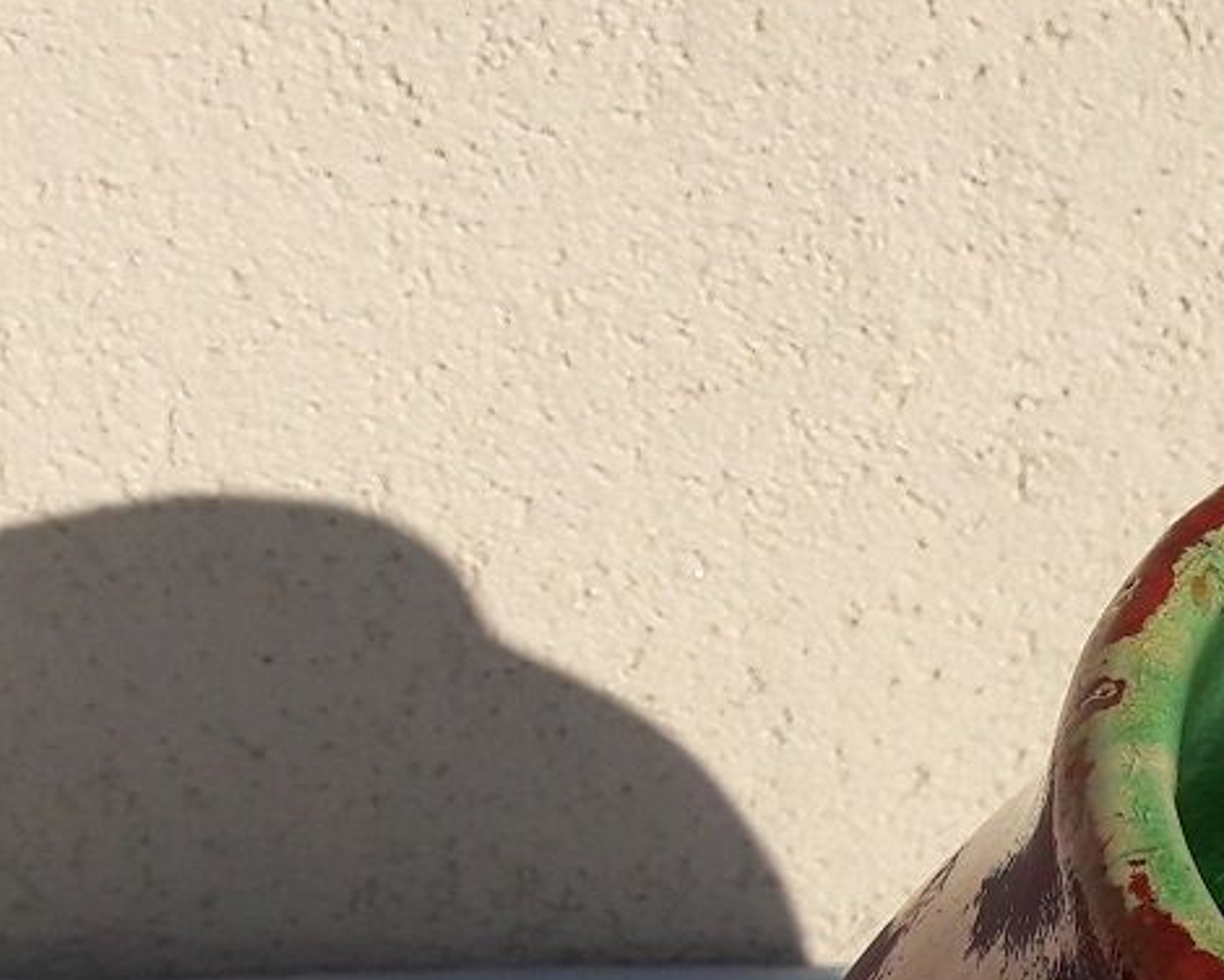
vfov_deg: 14.7
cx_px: 1729
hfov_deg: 18.2
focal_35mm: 96
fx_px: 3478
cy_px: 1547
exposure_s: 1/3049
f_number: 1.9
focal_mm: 3.7
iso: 40
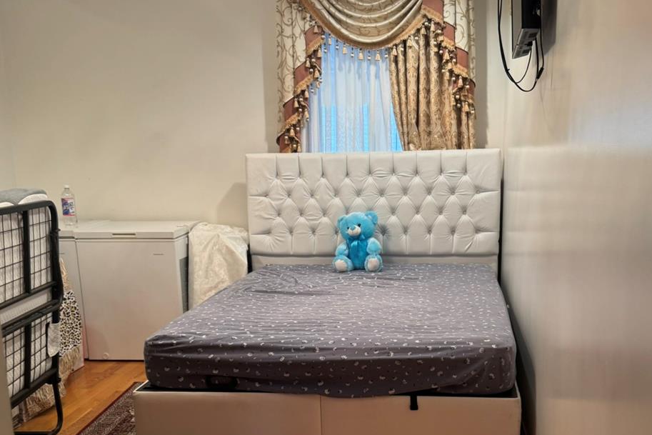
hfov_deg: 46.4
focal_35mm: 42
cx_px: 343
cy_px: 319
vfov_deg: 31.4
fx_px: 761
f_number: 1.78
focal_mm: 6.76
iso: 160
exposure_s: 1/60
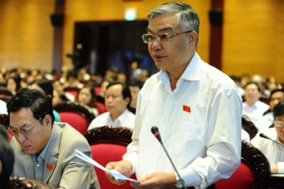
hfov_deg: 28.8
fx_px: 552
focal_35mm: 70
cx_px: 142
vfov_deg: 19.5
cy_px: 94
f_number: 3.2
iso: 1600
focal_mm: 70
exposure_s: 1/80
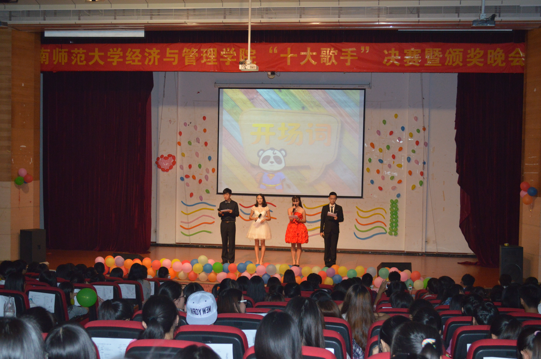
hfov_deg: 41.1
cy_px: 180
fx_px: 721
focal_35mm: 48
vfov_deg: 28.0
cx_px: 270
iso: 1400
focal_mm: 32
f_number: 4.8
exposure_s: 1/60
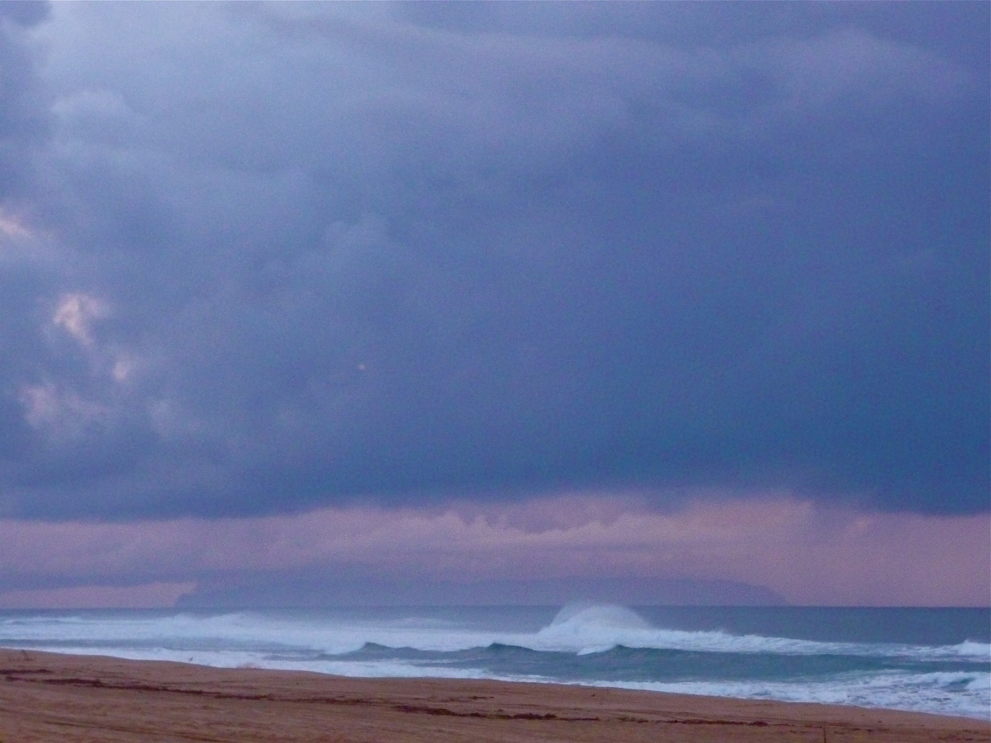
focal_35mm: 112
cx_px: 496
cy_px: 372
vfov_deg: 13.2
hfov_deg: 17.6
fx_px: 3206
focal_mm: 19.1
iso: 640
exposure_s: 1/40
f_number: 4.7
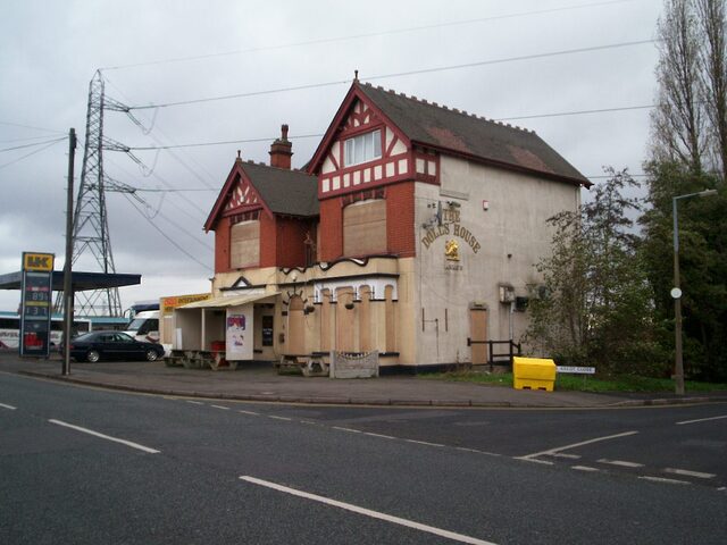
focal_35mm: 36
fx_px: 756
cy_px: 272
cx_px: 364
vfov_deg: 39.7
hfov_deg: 51.4
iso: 140
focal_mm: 5.9
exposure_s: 1/85.8
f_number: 4.5
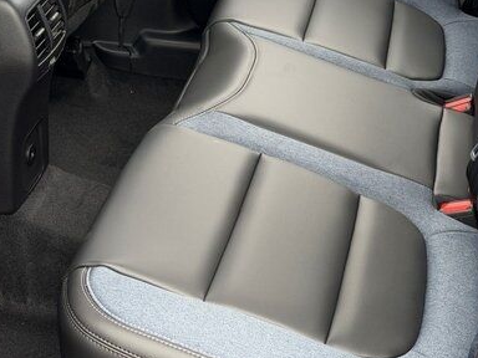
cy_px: 154
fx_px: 1105
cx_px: 266
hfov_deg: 24.4
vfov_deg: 18.4
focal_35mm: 80
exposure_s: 1/137
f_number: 1.78
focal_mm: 6.76
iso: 64
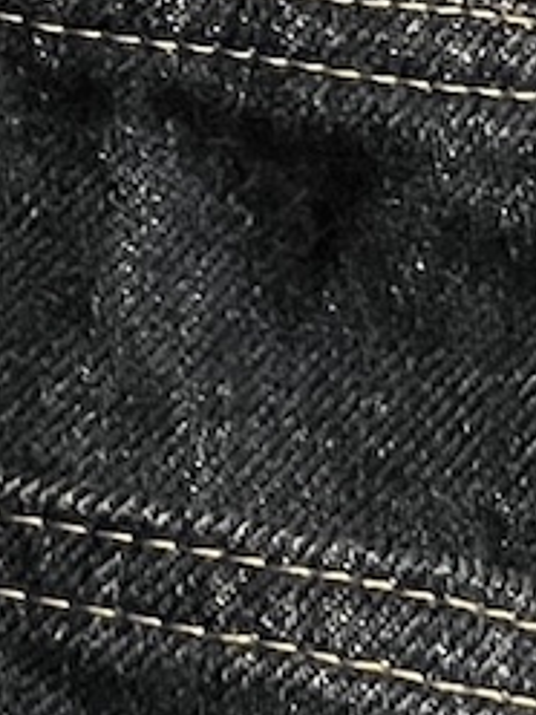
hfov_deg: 8.2
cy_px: -76
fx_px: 3241
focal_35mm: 157
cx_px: -991
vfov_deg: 12.4
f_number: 1.6
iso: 8000
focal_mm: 5.1
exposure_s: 1/15
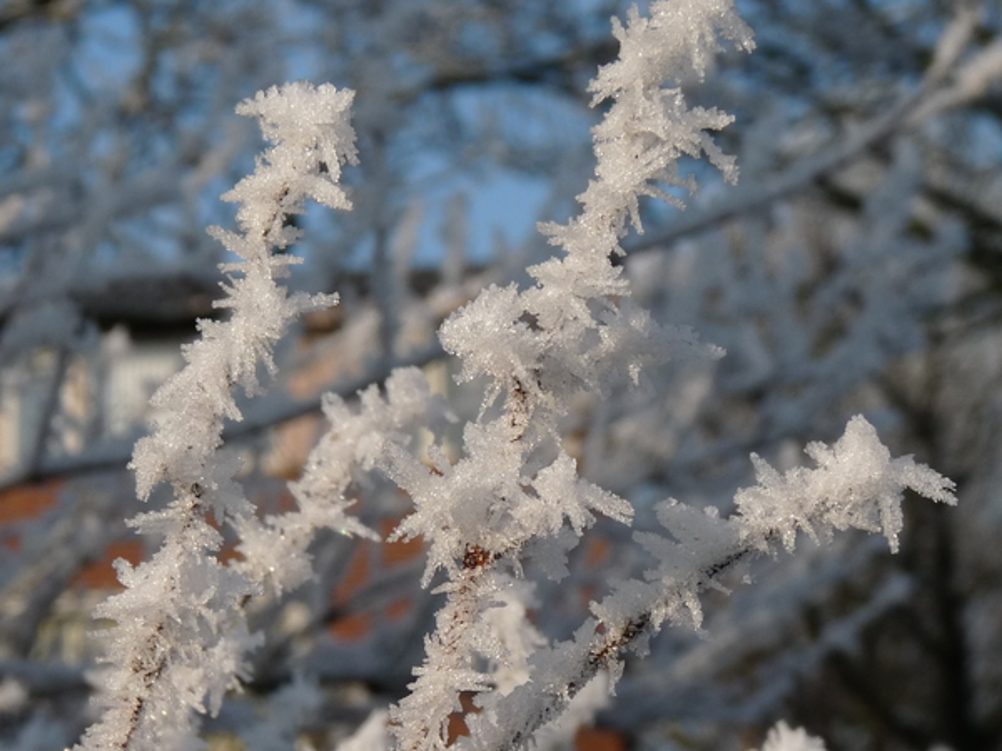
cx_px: 501
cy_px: 376
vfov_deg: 13.3
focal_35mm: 111
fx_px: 3213
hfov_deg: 17.7
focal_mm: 11.1
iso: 100
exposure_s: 1/400
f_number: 5.6
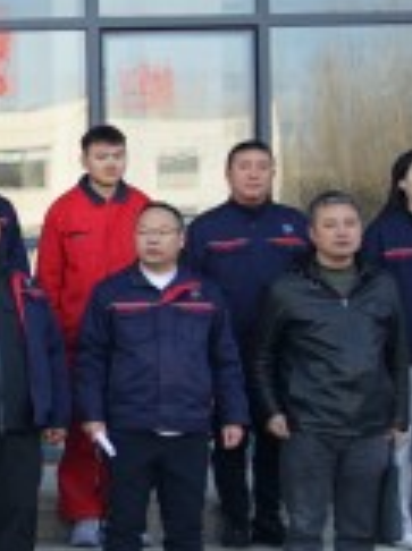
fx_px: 1814
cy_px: 294
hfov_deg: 10.8
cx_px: -616
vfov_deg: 17.3
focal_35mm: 114
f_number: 4
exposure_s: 1/160
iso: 160
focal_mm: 24
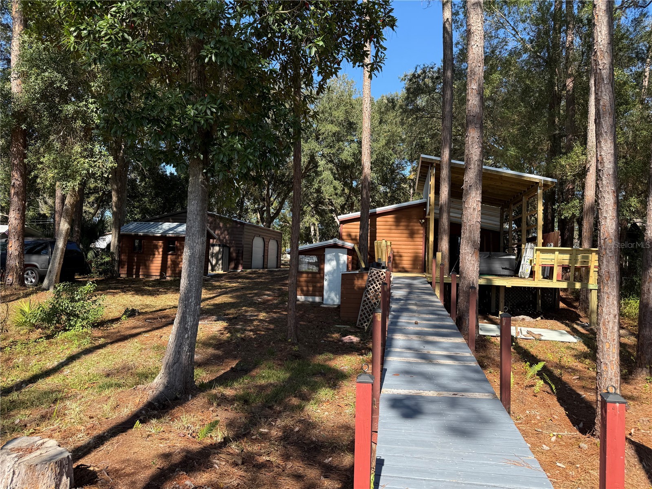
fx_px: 452
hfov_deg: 71.6
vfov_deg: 56.8
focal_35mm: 24
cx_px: 326
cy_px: 244
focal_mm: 6.76
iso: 80
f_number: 1.78
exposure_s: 1/1337
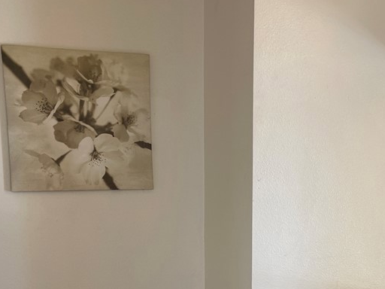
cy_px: 245
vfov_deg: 28.3
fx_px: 556
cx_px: 268
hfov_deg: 37.6
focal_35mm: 50
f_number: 1.6
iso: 64
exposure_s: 1/60
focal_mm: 5.1
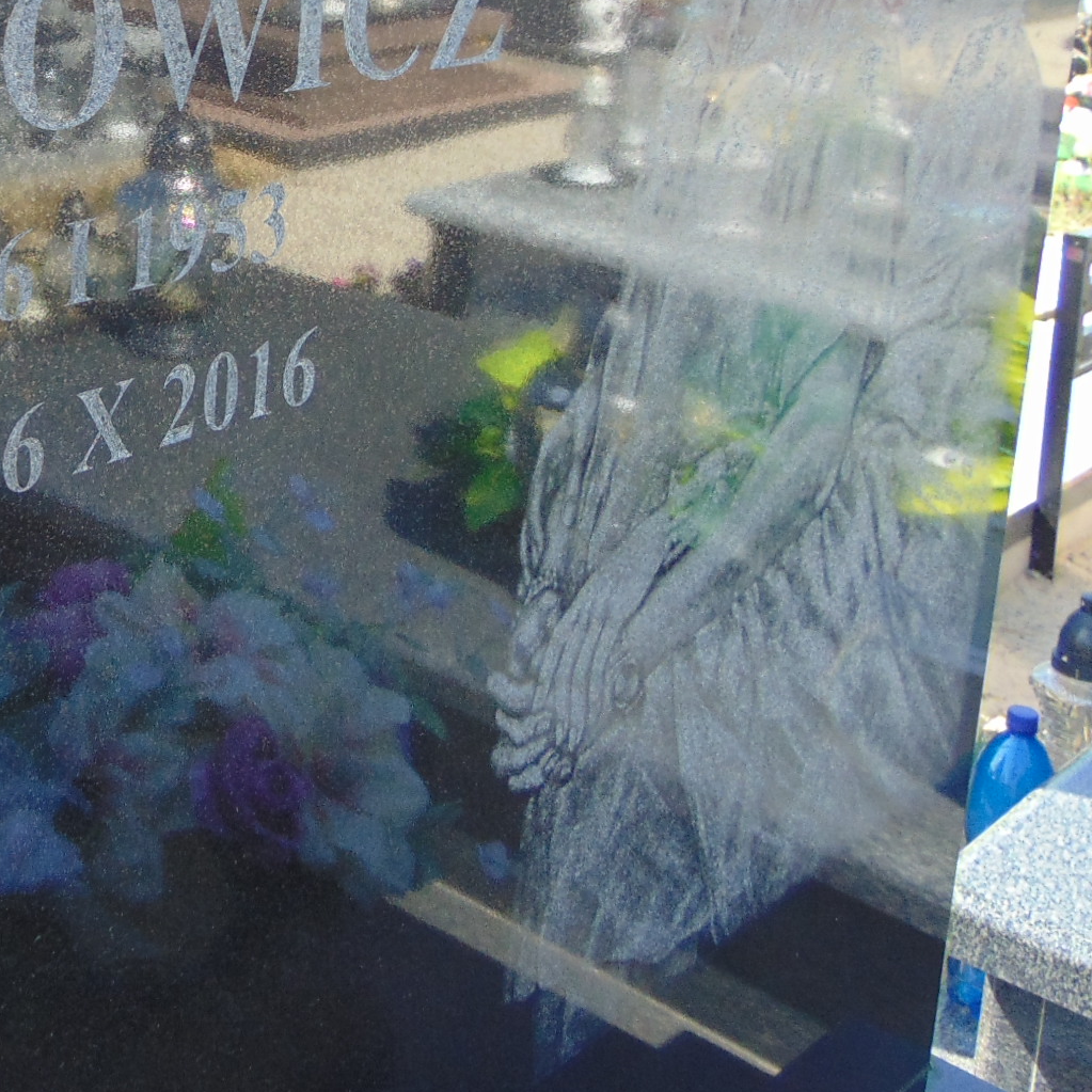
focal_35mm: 56
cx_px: 16
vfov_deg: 29.3
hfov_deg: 28.8
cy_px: 110
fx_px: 1999
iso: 80
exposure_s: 1/200
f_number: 3
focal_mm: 4.5
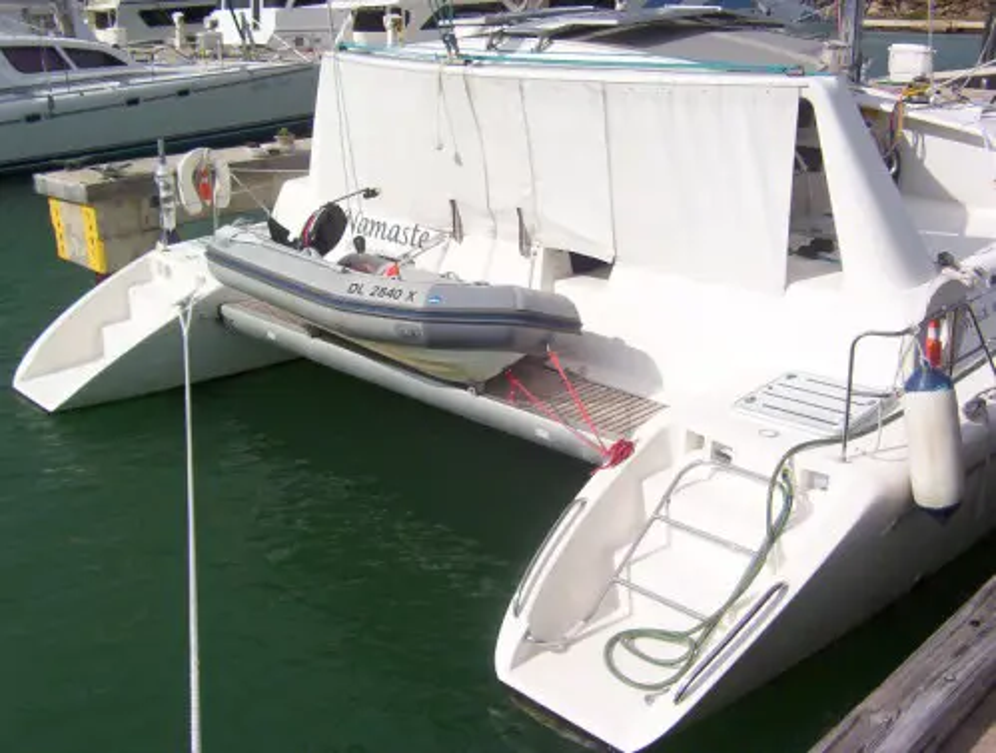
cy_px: 376
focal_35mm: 36
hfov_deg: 51.2
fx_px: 1039
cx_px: 498
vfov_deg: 39.8
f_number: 5.24
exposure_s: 1/1701
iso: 100
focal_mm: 5.54
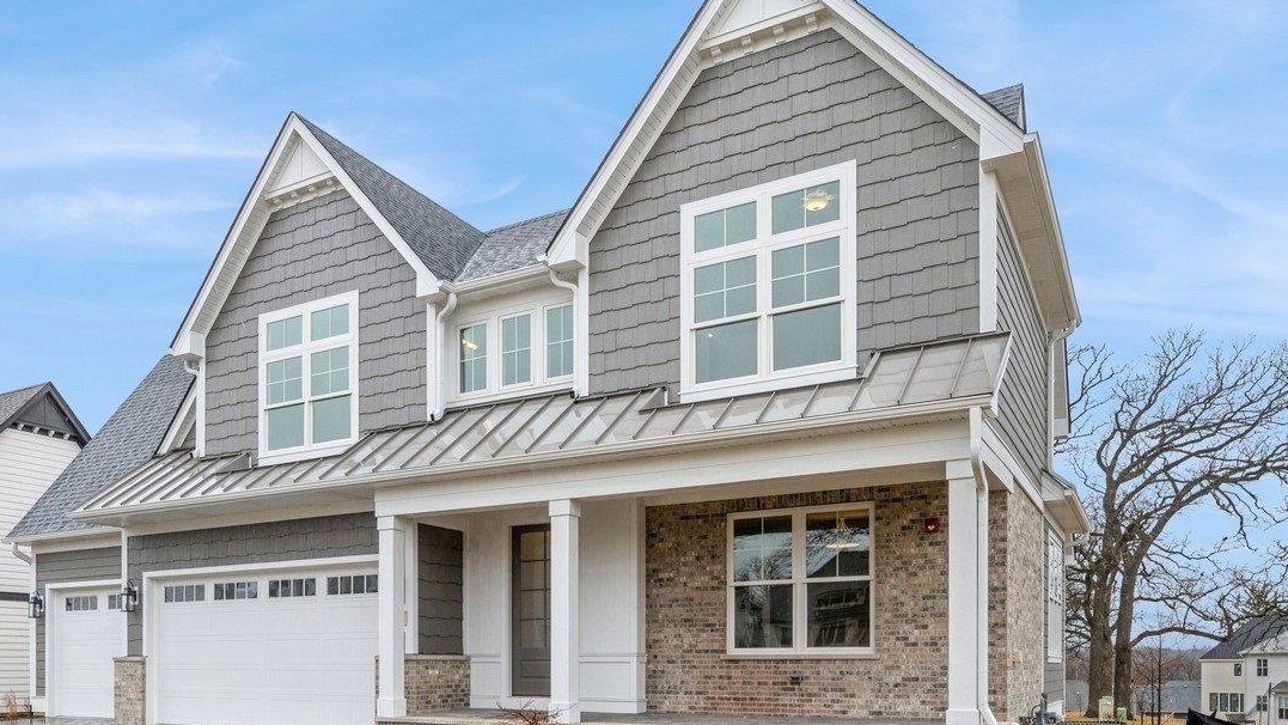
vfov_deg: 40.1
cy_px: 468
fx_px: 983
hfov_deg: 65.4
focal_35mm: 29
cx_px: 472
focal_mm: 18.5
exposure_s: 1/100
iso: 200
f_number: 8
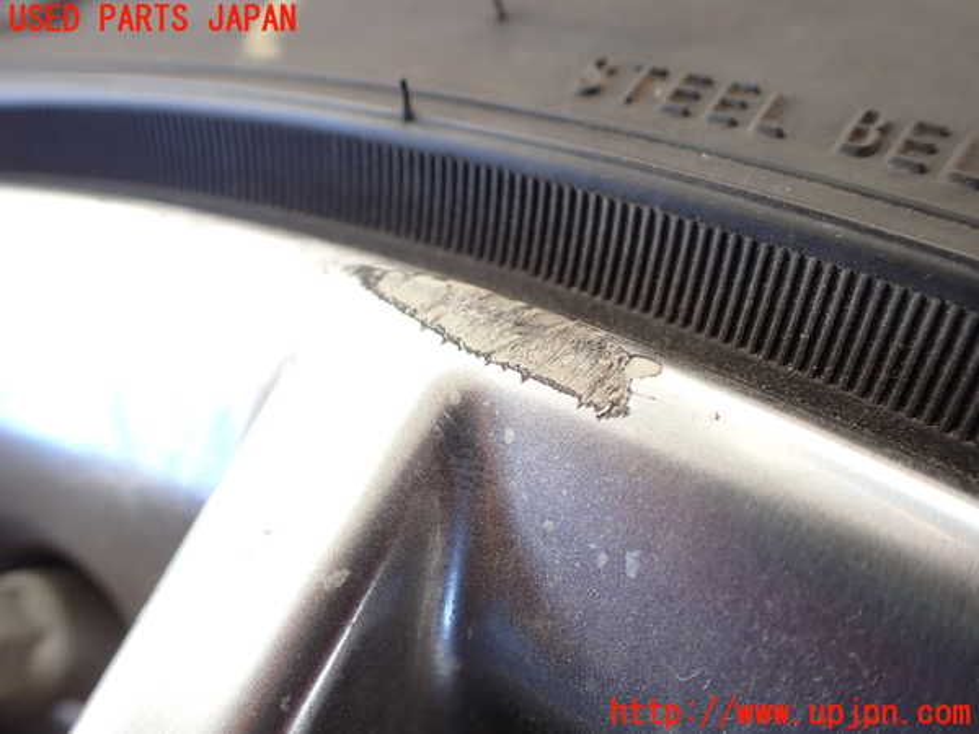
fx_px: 848
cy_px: 367
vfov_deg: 46.8
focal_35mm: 30
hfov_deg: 60.0
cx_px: 490
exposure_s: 1/125
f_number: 2.3
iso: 125
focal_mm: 5.4
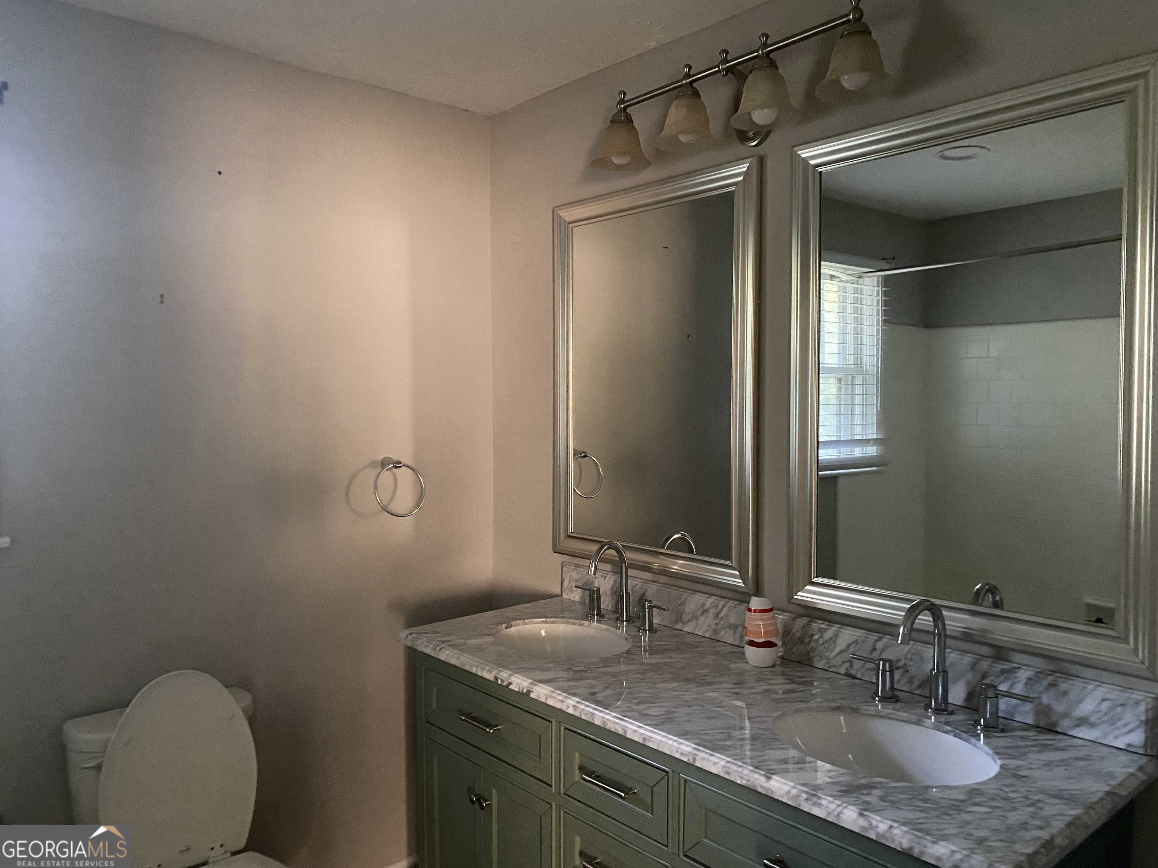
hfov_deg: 67.3
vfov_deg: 53.1
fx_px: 870
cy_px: 434
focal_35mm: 26
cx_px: 579
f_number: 1.8
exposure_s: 1/30
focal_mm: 4.25
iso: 640
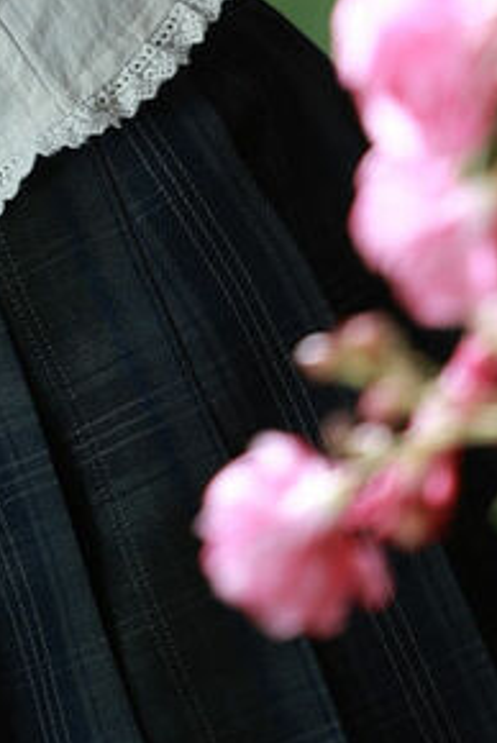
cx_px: -838
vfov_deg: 2.7
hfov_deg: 1.8
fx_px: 15803
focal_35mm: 765
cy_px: -921
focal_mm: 142
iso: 100
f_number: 2.8
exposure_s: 1/320
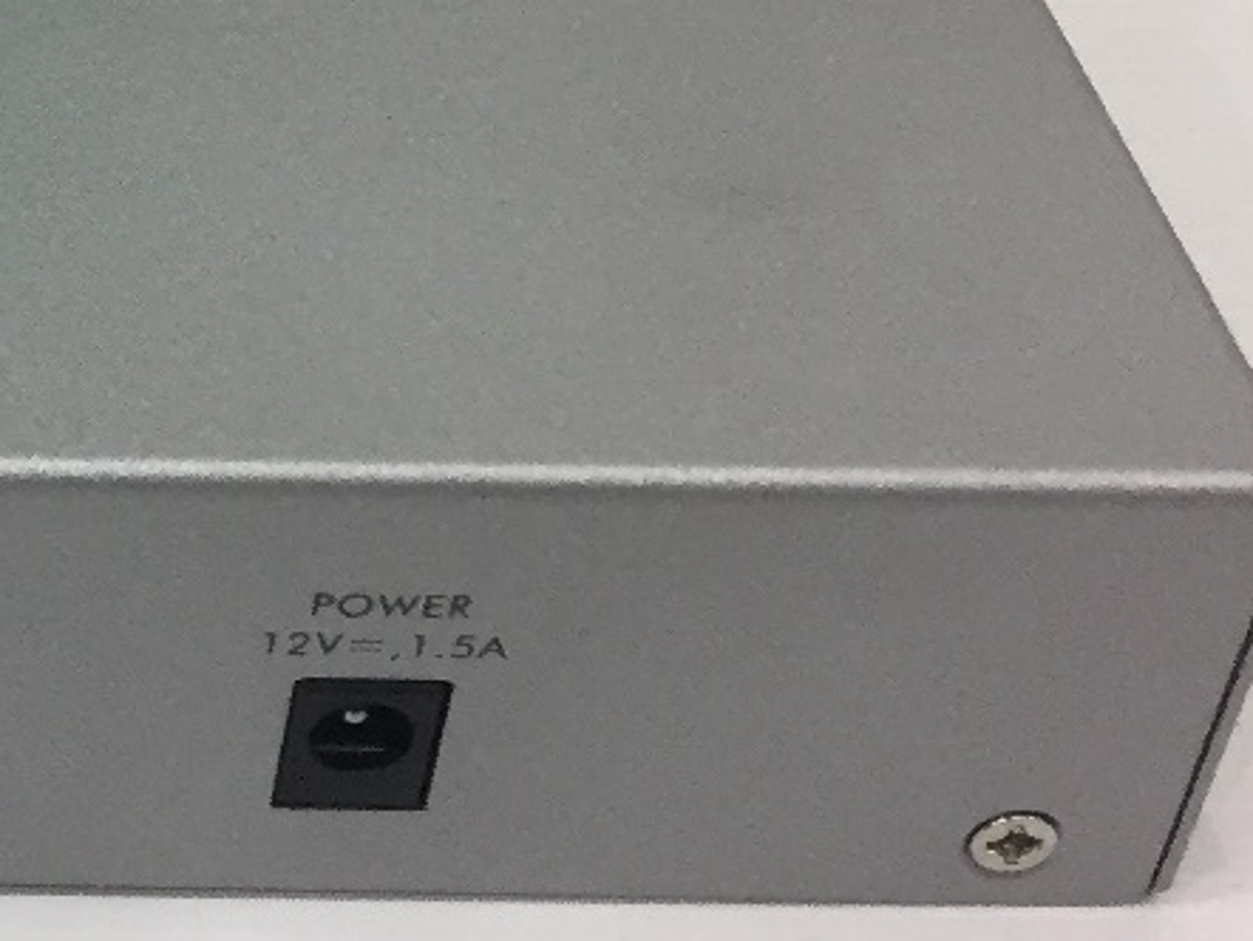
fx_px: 3875
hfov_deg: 16.1
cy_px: -43
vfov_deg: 13.6
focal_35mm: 107
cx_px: -865
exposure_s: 1/33
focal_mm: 4.15
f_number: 2.2
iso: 64
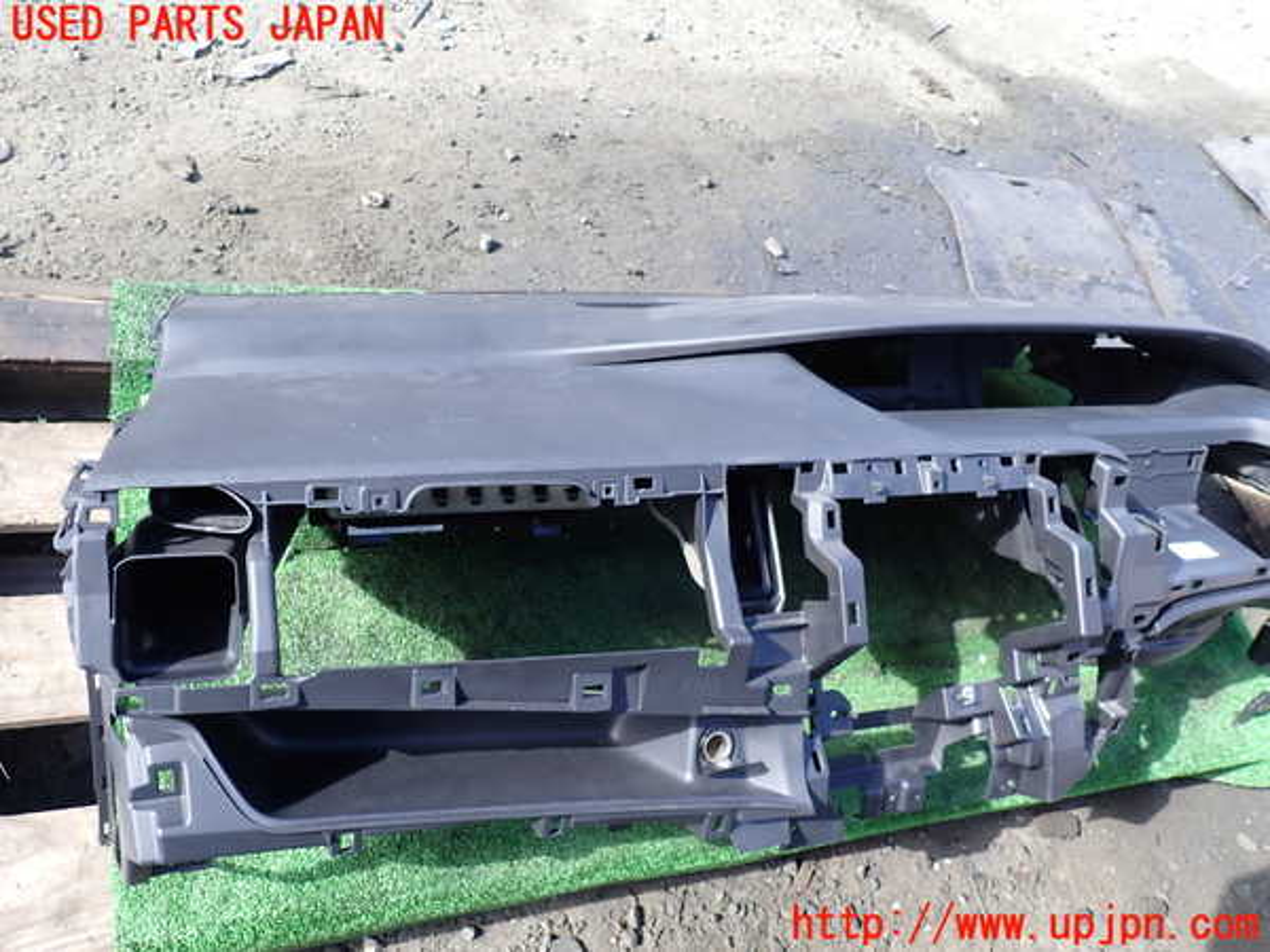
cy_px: 476
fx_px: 917
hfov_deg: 69.4
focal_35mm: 25
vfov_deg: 54.9
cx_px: 635
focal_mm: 4.5
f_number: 2.8
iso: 100
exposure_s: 1/200
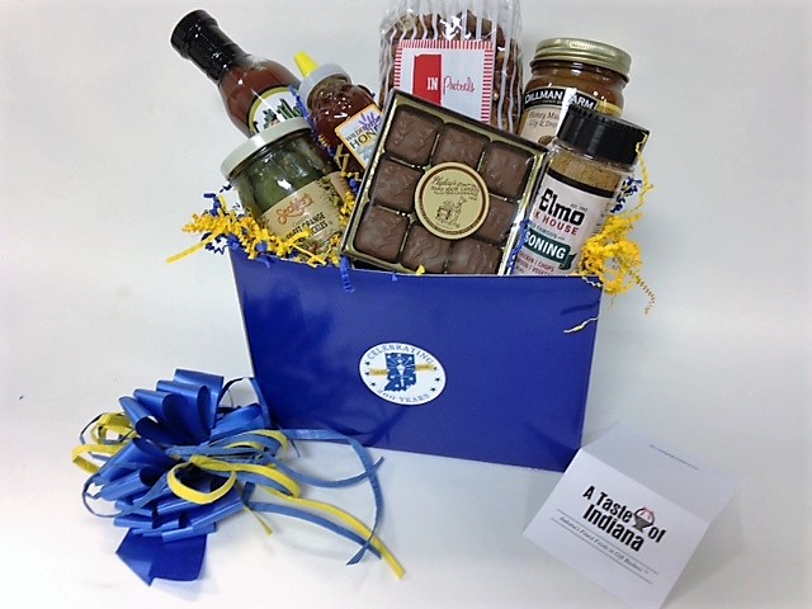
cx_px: 406
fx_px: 774
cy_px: 304
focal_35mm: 33
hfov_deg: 55.4
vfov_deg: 42.9
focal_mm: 4.12
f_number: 2.4
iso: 100
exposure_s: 1/20
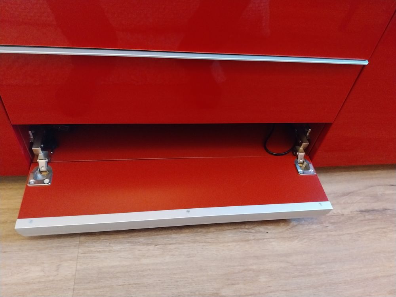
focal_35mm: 26
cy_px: 148
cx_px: 198
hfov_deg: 67.3
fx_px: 297
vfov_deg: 53.1
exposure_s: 1/25
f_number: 1.8
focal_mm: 4
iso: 1250
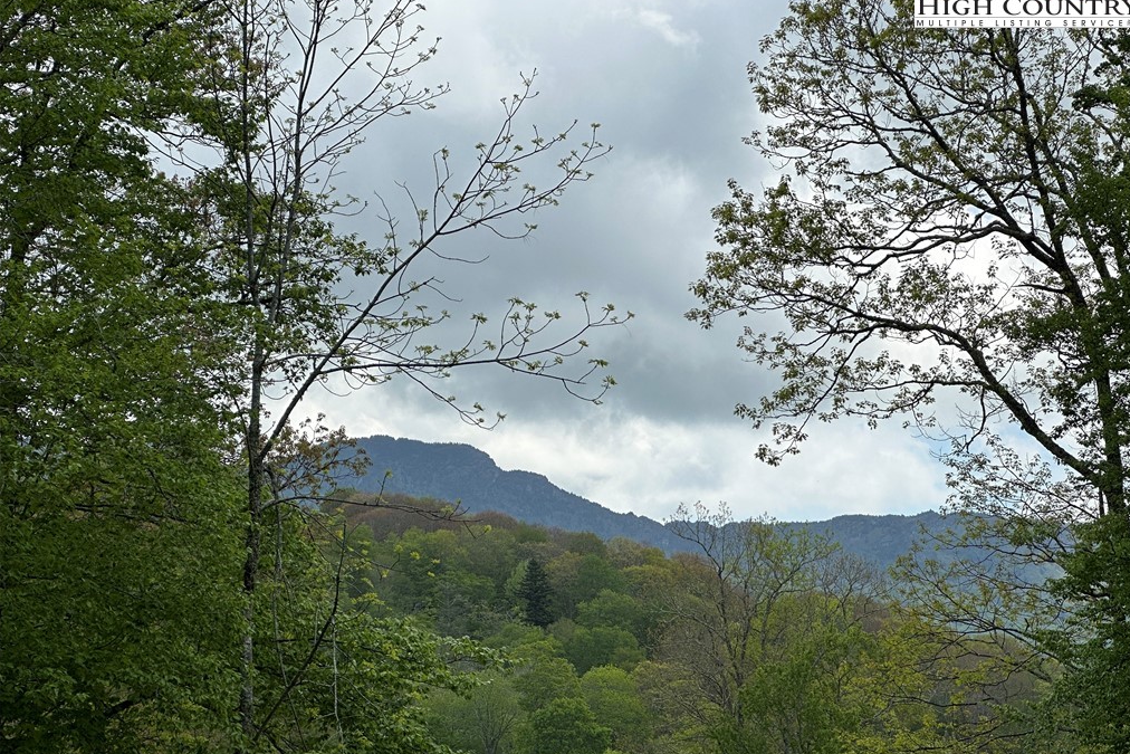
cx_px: 571
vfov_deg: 16.9
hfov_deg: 25.1
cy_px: 400
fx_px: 2543
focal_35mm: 81
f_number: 2.8
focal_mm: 9
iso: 32
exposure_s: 1/847
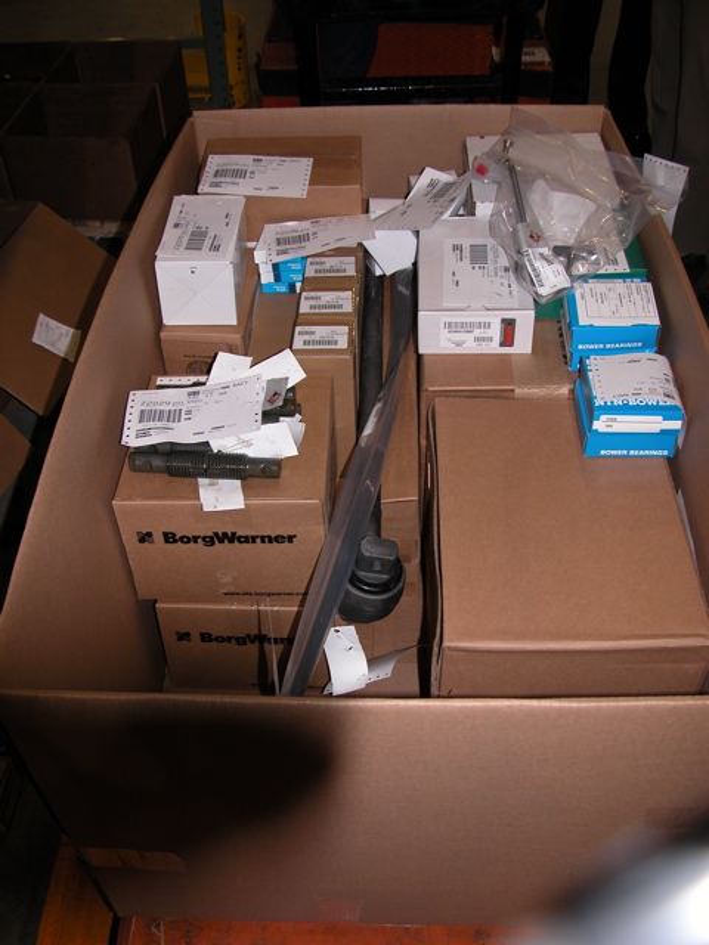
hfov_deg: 40.7
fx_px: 956
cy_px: 472
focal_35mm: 35
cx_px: 354
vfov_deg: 52.6
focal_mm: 8.9
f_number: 2.8
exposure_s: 1/60
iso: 100
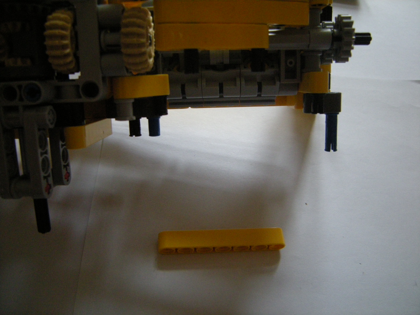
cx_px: 210
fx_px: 340
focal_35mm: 28
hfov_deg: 63.4
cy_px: 158
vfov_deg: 49.7
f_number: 2.8
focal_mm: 4.7
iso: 400
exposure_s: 1/44.6
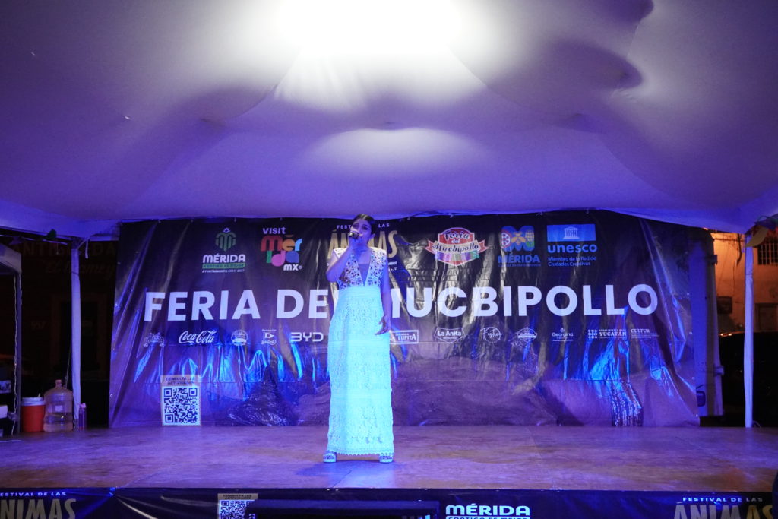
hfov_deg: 38.9
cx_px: 389
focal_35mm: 51
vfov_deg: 26.5
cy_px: 260
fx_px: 1102
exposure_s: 1/160
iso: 6400
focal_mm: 34
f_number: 5.6
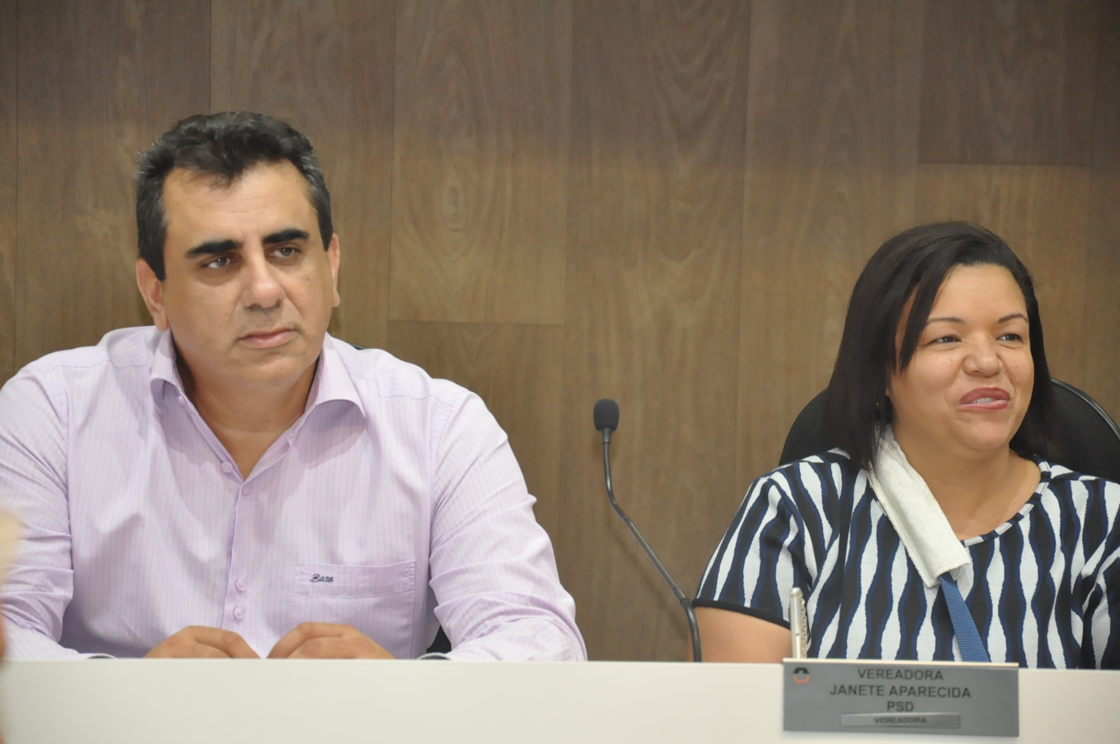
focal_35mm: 158
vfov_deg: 8.7
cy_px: 372
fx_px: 4894
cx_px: 560
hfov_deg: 13.1
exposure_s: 1/100
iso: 2000
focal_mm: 105
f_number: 5.6
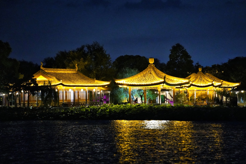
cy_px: 82
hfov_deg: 11.4
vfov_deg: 7.6
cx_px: 123
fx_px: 1230
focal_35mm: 180
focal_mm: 180
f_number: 2.8
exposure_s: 1/125
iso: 12800
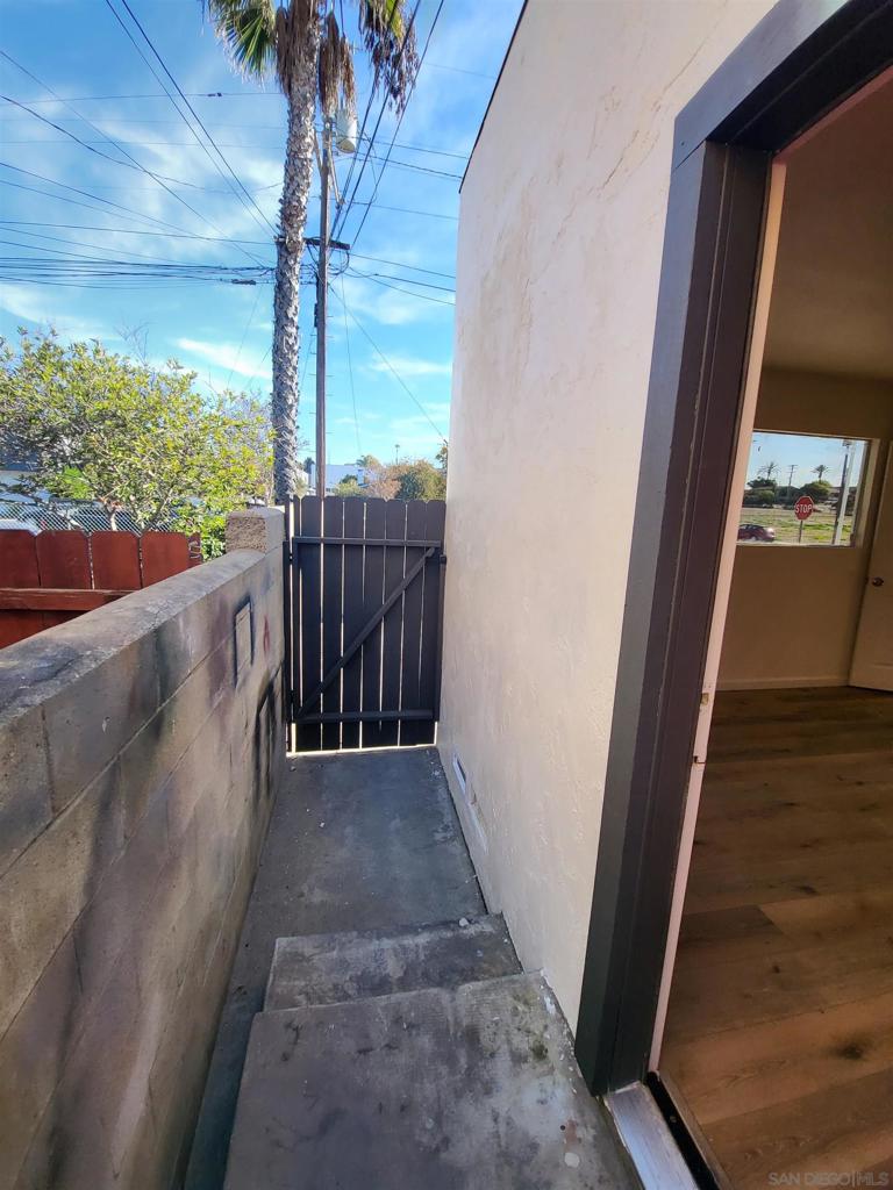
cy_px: 595
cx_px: 446
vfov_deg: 106.2
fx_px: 447
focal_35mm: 13
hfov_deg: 89.9
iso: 32
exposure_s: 1/279
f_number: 2.2
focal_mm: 1.74
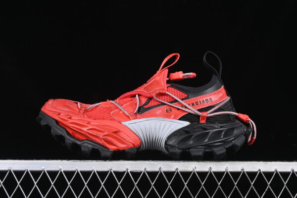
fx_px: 619
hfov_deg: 27.0
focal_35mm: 75
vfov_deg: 18.2
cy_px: 99
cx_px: 148
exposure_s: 1/60
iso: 160
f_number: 7.1
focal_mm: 50
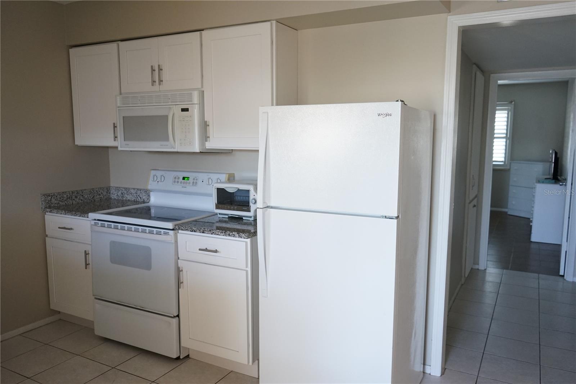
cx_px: 288
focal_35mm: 28
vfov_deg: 46.4
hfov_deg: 65.5
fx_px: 448
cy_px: 192
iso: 1600
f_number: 4.5
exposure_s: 1/60
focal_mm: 28
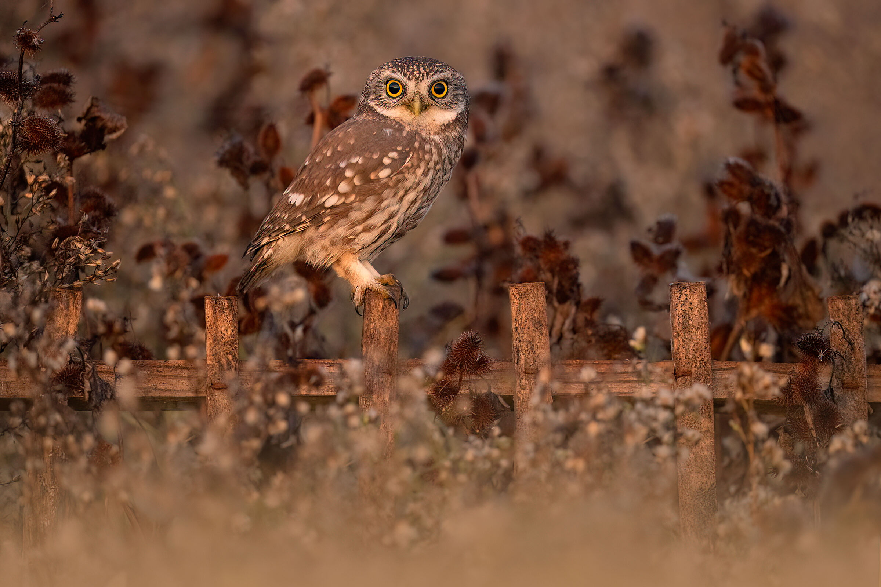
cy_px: 294
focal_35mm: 433
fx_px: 10596
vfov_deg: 3.2
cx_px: 440
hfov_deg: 4.8
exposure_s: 1/20
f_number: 6.3
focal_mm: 433
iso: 8000
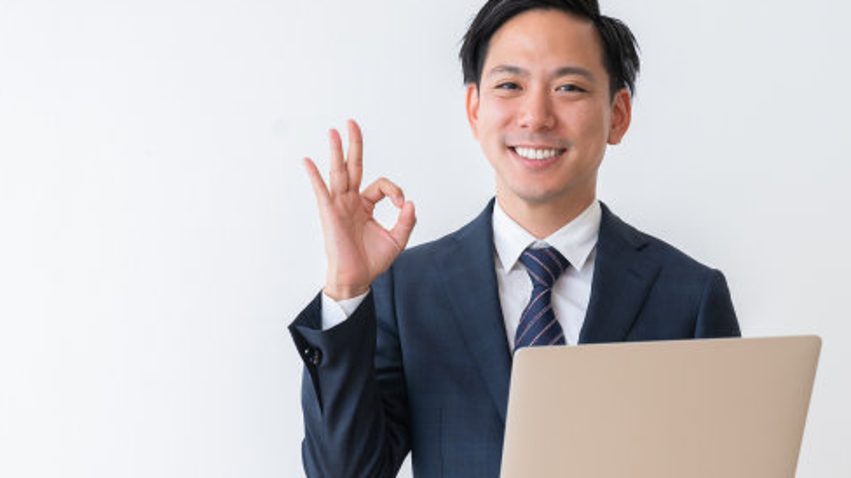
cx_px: 439
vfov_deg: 13.1
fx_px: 2075
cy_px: 276
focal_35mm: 92
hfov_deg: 23.2
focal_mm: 70
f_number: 5
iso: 160
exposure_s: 1/125
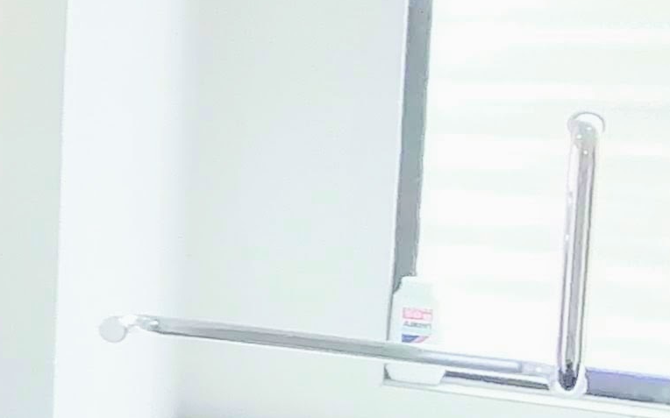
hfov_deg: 17.5
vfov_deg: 16.8
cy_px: 99
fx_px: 1406
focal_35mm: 77
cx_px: -727
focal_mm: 1.78
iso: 125
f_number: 2.4
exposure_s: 1/60
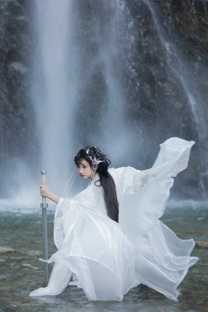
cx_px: 104
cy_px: 156
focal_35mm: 80
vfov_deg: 25.4
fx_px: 693
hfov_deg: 17.1
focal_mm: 80
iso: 100
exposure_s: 1/160
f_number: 2.8
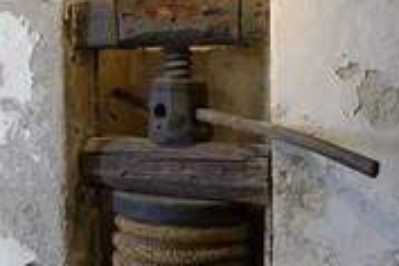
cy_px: 77
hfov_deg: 29.0
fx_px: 709
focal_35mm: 64
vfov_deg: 21.1
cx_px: -16
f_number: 6.3
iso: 1600
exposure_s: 1/30
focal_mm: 27
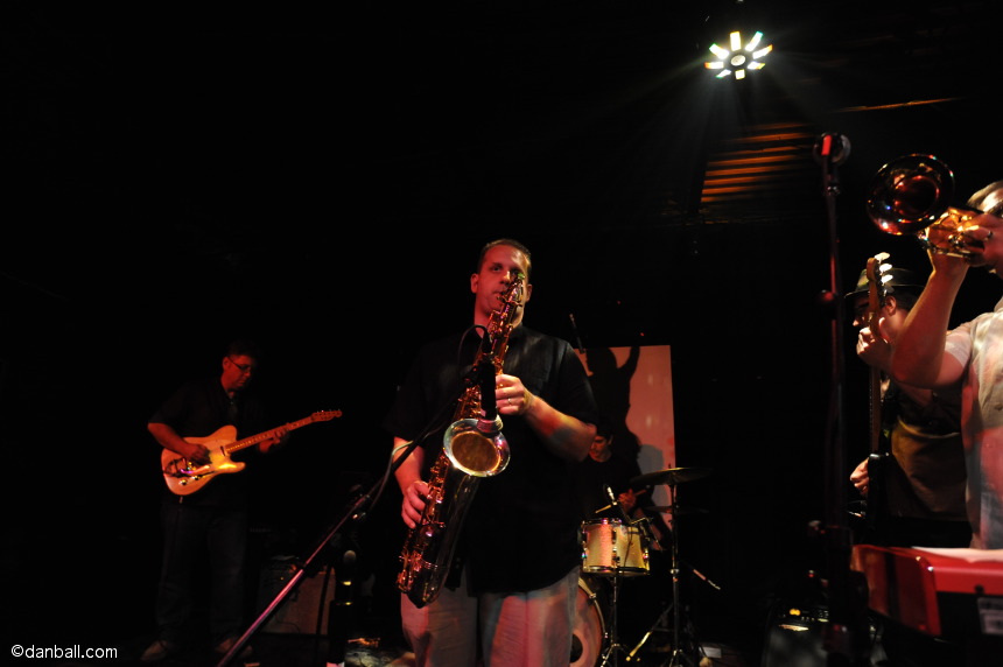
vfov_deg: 61.8
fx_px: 557
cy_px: 334
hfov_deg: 84.0
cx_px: 502
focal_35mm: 20
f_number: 4
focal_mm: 20
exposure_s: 1/60
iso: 2500
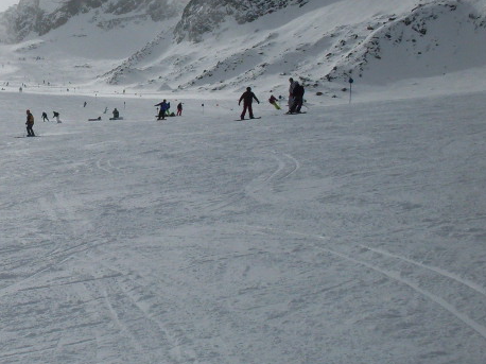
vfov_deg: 17.3
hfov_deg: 21.8
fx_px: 1193
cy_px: 99
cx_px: -52
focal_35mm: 85
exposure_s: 1/1500
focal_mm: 6.3
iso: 80
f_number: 8.4
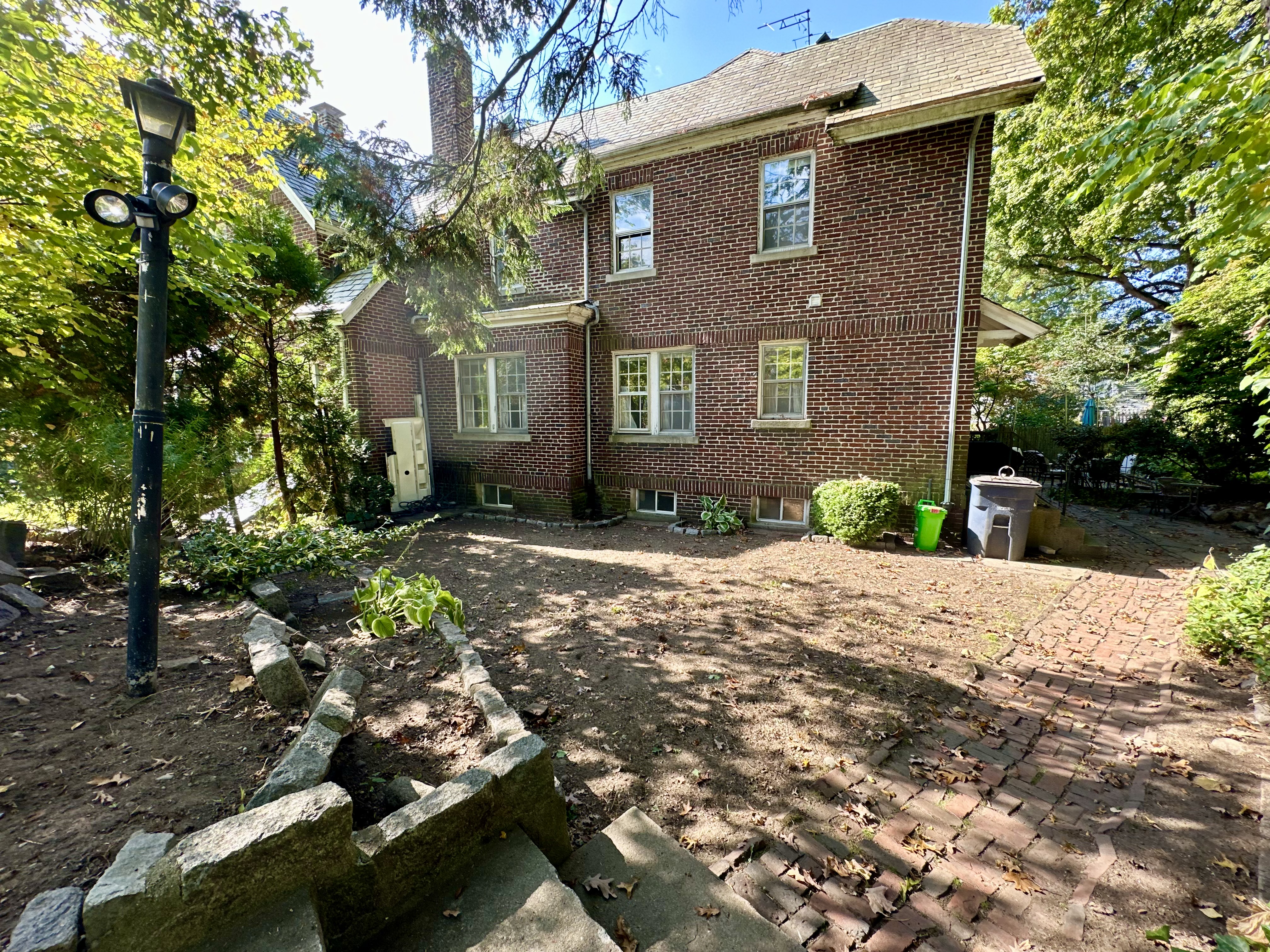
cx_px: 635
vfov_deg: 85.7
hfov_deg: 102.1
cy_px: 476
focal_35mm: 14
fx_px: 514
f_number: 2.2
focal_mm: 2.22
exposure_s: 1/145
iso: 64
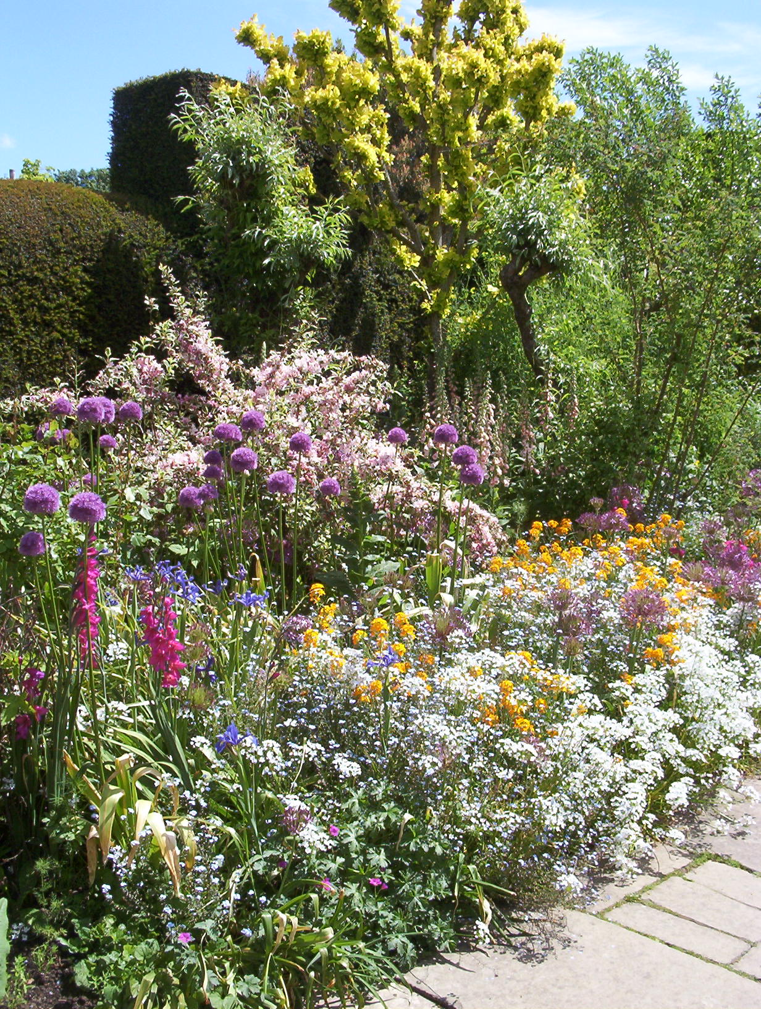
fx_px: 1138
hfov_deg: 37.0
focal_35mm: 39
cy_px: 504
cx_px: 380
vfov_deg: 47.8
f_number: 4.5
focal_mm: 6
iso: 100
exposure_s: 1/442
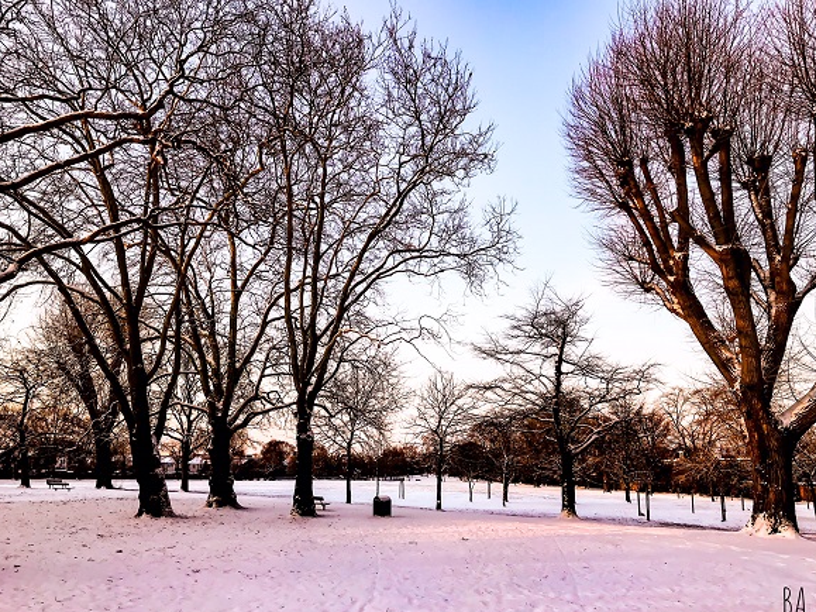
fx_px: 683
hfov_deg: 61.7
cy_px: 316
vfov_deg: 48.2
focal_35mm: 29
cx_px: 403
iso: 20
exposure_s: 1/535
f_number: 1.8
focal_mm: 3.99
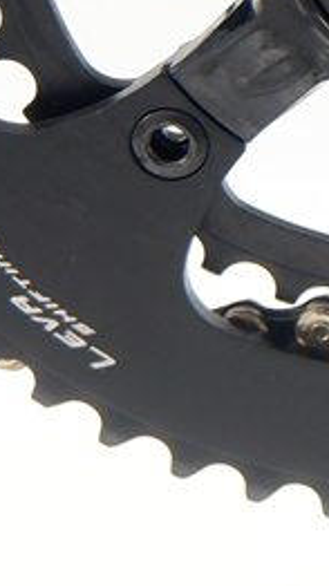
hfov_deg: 5.8
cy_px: -56
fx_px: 3185
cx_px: 515
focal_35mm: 205
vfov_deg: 10.4
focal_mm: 25.6
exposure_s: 1/52
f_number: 4.4
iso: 250
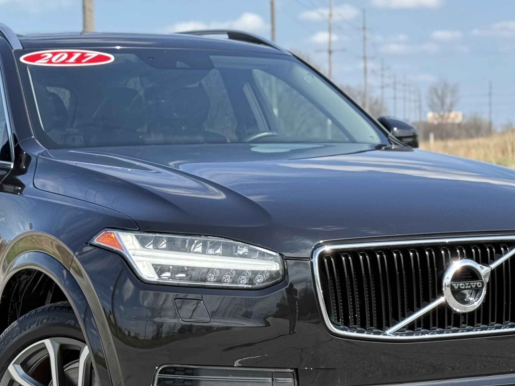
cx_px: 240
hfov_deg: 20.0
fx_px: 1458
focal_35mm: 98
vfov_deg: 15.1
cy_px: 232
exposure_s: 1/1484
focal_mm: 6.76
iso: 100
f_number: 1.78
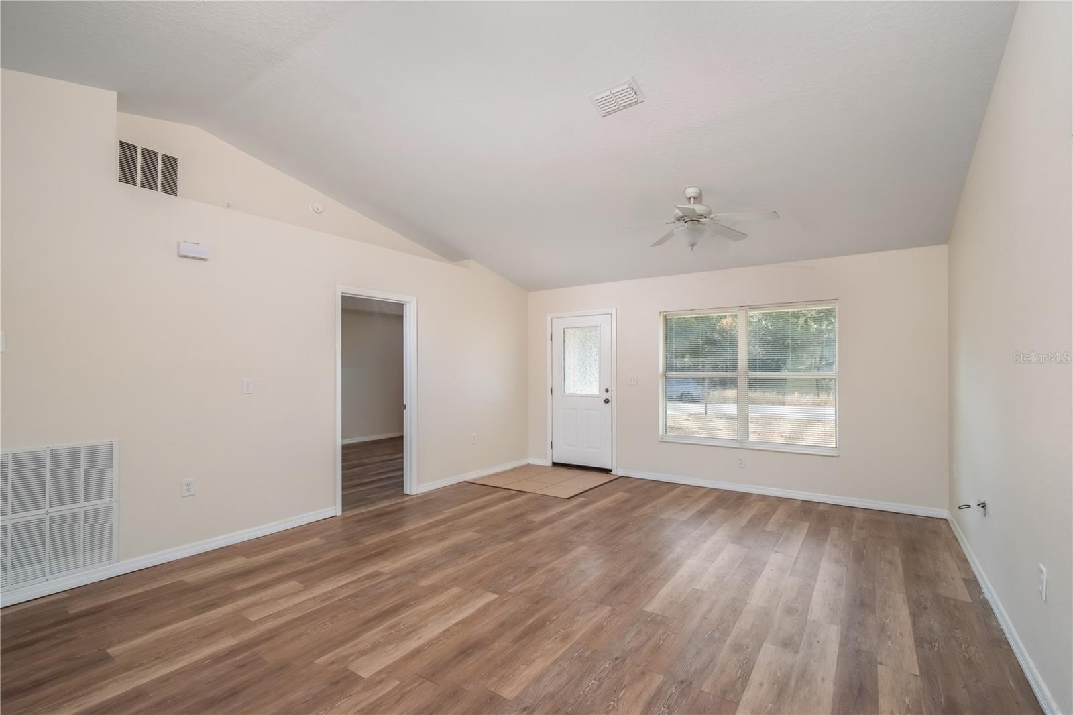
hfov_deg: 100.4
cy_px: 358
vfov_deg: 77.3
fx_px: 447
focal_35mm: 15
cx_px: 536
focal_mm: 10
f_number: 9
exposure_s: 1/160
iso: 250
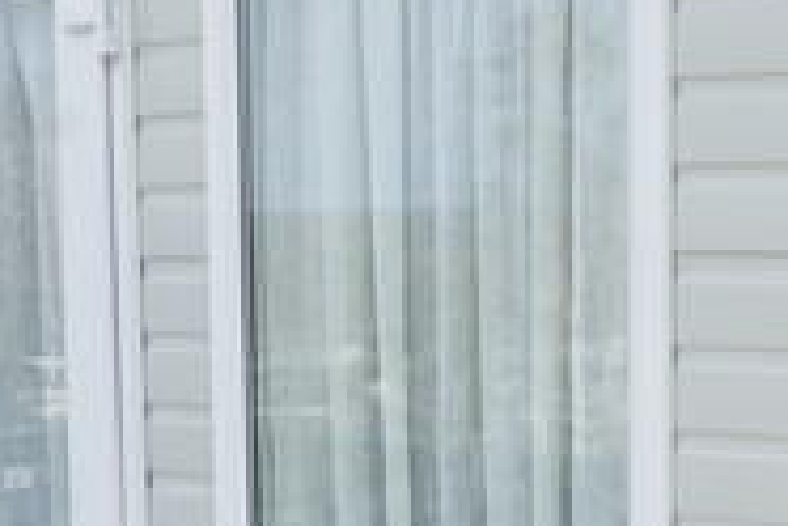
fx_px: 1926
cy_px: 477
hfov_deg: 23.1
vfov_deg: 15.3
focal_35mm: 88
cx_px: 458
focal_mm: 16
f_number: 10
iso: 100
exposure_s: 1/60
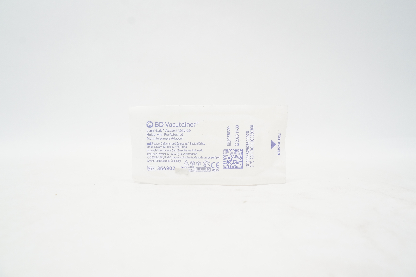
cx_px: 208
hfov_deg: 67.4
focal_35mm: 27
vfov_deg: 47.8
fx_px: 312
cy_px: 138
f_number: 8
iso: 800
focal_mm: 18
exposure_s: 1/40
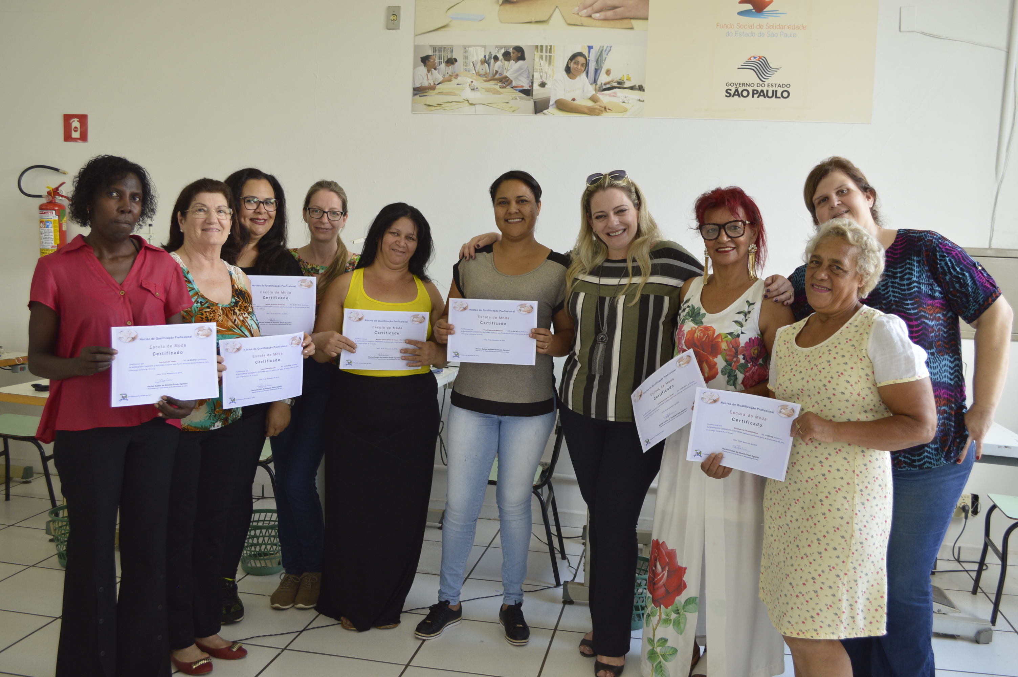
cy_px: 338
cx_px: 509
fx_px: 932
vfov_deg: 39.9
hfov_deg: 57.3
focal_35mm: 33
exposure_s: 1/80
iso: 400
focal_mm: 22
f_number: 4.5
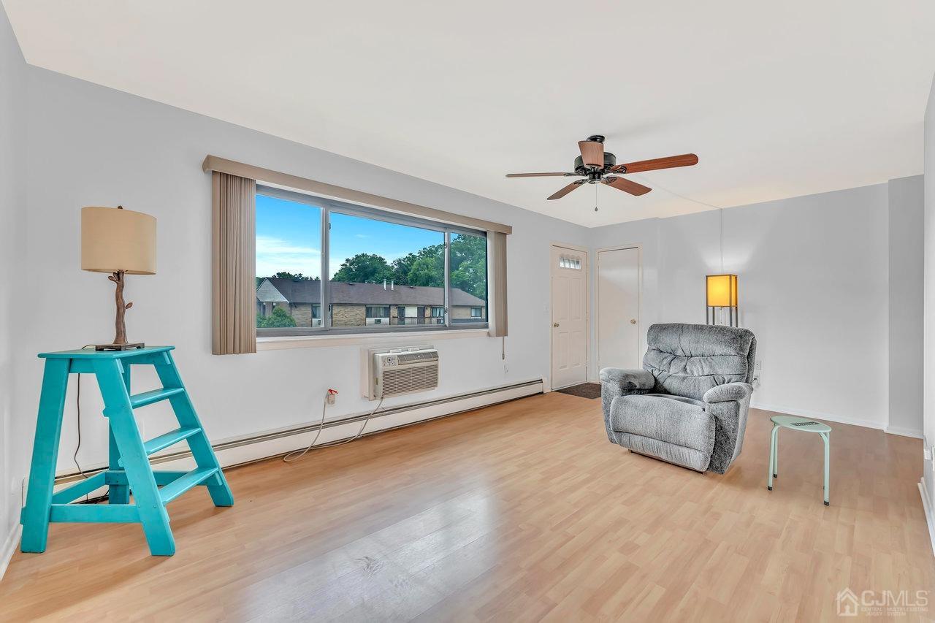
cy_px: 312
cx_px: 468
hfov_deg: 104.3
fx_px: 364
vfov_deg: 81.2
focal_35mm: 14
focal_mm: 14
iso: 500
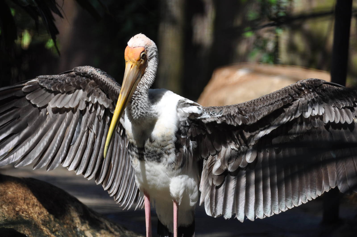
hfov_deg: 7.2
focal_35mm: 285
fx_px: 2823
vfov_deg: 4.8
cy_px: 118
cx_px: 178
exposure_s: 1/500
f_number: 5.6
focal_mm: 190
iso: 320
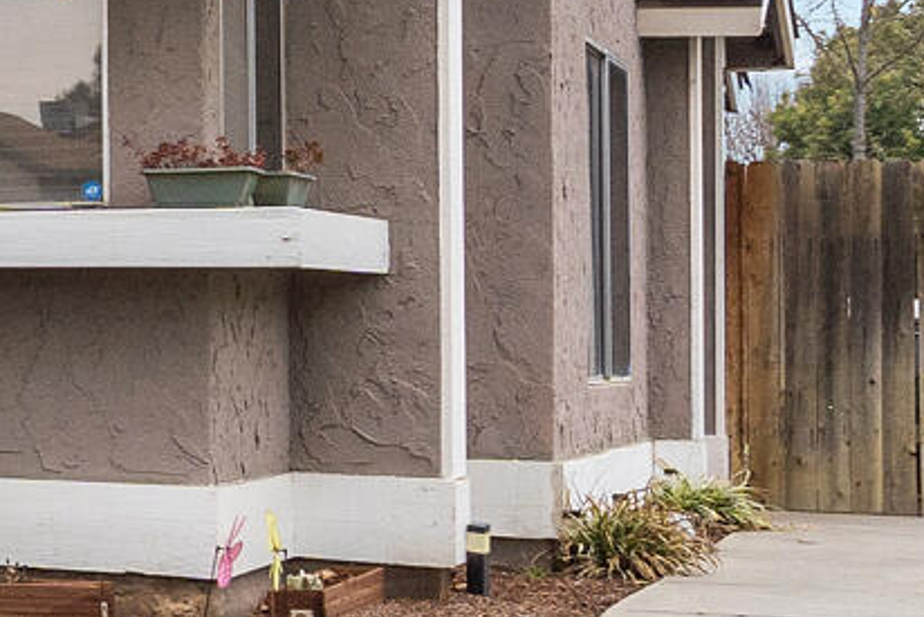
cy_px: 223
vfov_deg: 14.1
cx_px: -928
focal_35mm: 97
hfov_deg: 16.2
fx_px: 2490
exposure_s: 1/800
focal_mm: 16
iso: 400
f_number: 5
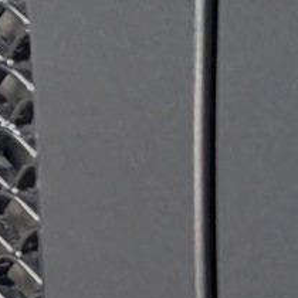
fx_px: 1607
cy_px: 187
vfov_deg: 10.6
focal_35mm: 165
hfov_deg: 10.0
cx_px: -236
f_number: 1.68
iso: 182
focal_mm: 6.9
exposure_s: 1/355
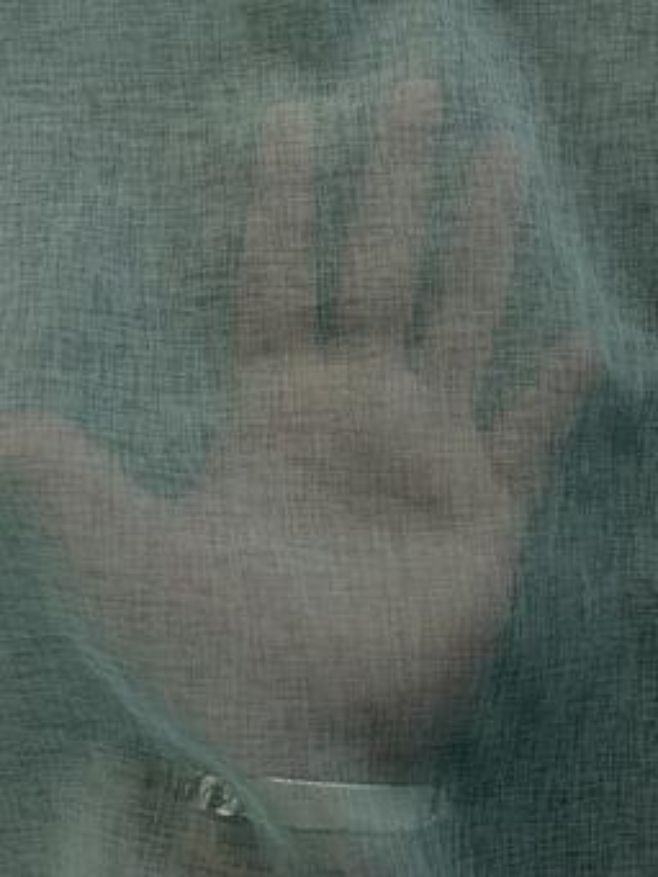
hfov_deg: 53.1
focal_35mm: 26
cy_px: 438
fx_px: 659
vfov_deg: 67.3
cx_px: 329
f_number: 1.5
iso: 100
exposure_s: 1/60
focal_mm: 5.7
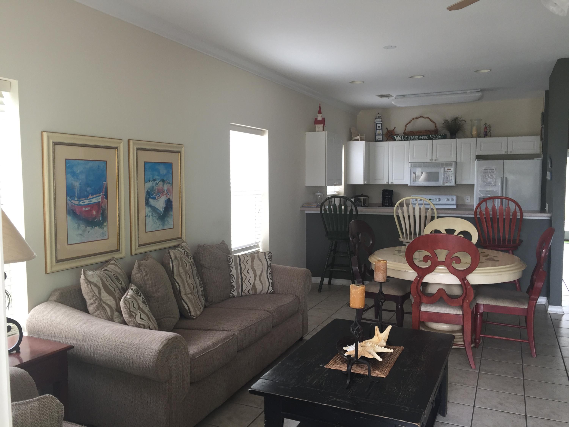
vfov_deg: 48.2
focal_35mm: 29
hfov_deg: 61.7
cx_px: 284
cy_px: 214
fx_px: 477
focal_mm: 4.15
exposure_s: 1/30
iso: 40
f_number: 2.2
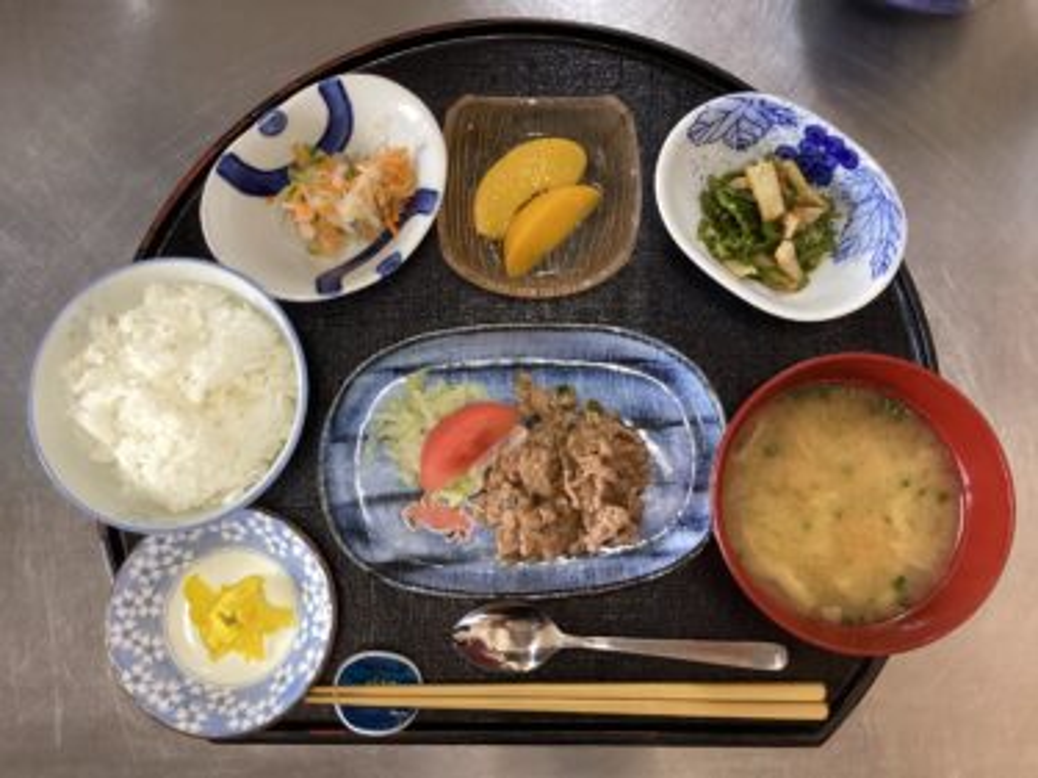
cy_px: 389
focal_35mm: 31
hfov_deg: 58.4
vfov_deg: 45.4
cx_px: 519
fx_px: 929
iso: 200
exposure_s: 1/60
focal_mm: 3.3
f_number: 2.4
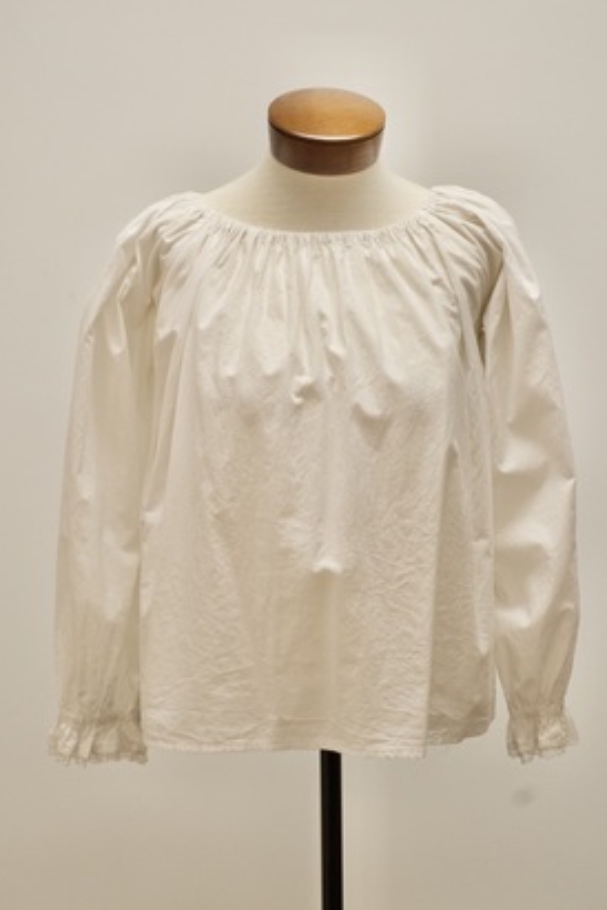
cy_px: 456
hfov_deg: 14.9
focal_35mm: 92
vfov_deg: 22.1
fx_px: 2327
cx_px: 321
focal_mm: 56
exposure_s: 1/125
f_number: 8
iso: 1600
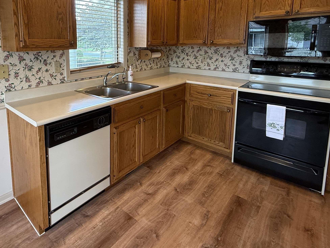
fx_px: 210
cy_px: 70
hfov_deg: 74.3
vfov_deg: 58.7
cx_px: 114
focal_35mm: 22
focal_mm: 2.22
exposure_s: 1/120
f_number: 2.2
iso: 200
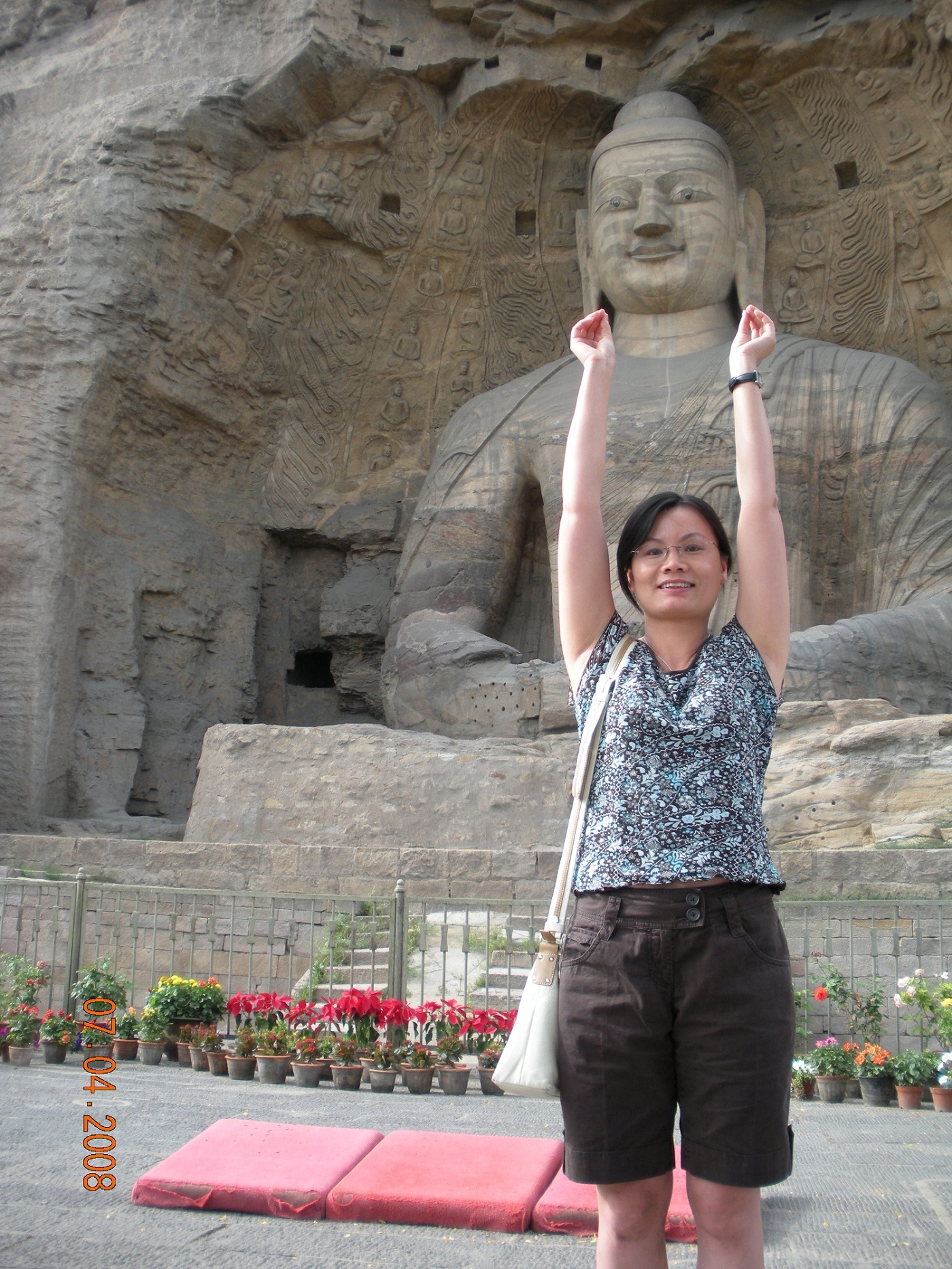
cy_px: 634
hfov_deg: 39.7
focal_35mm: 36
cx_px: 476
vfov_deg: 51.3
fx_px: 1320
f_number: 3.5
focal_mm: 6.3
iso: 64
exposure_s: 1/140
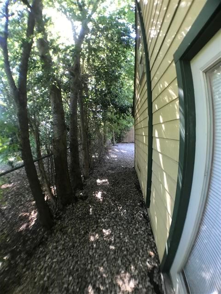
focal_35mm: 28
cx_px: 110
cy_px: 147
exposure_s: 1/30
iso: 40
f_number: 1.8
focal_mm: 3.99
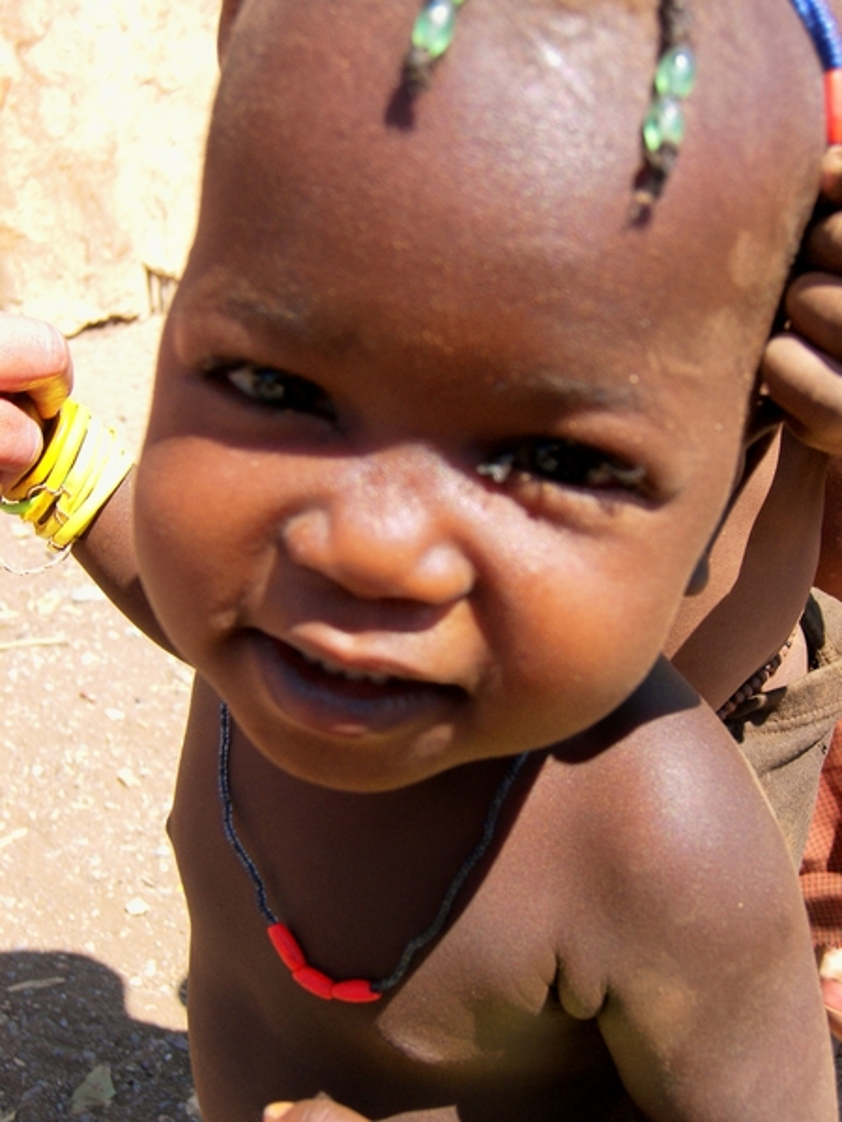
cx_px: 421
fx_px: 1362
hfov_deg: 34.3
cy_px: 561
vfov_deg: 44.8
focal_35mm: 42
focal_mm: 8.8
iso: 50
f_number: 3.2
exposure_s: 1/250
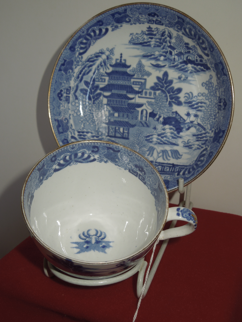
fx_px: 401
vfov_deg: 43.9
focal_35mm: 43
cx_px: 121
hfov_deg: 33.6
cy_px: 161
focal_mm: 7.8
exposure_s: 1/30
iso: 100
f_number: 3.9
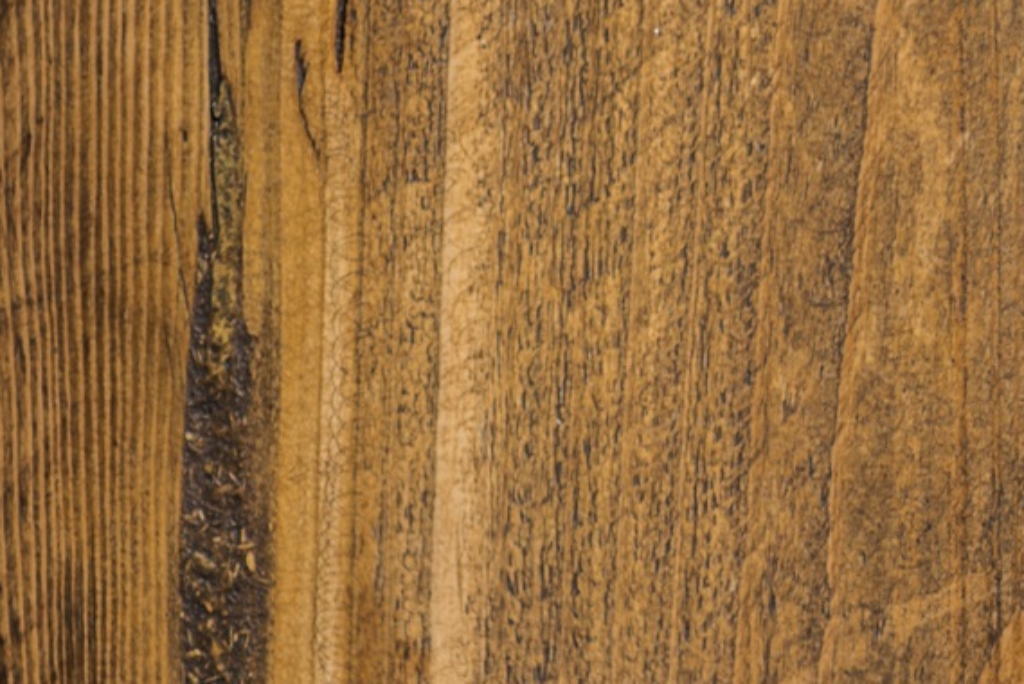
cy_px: 650
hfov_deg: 4.5
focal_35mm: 457
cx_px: 1883
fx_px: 13005
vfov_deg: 3.0
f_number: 5.6
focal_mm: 105
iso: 31
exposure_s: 1/125
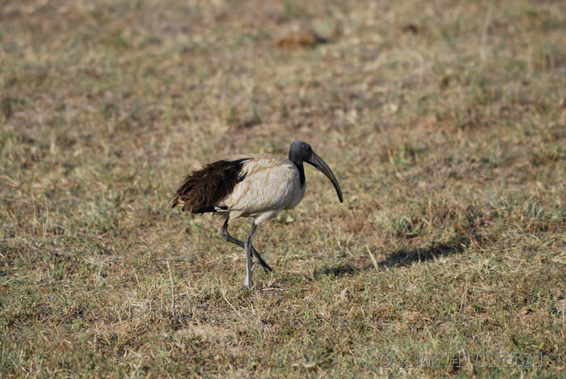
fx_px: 8733
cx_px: 283
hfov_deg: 3.7
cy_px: 190
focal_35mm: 555
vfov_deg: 2.5
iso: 110
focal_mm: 370
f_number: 5.6
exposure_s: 1/400
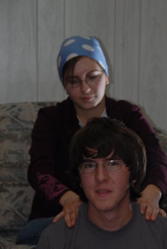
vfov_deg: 13.3
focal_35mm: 154
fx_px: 1066
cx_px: 94
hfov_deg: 9.0
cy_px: 158
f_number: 5
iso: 200
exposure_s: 1/60
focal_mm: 75
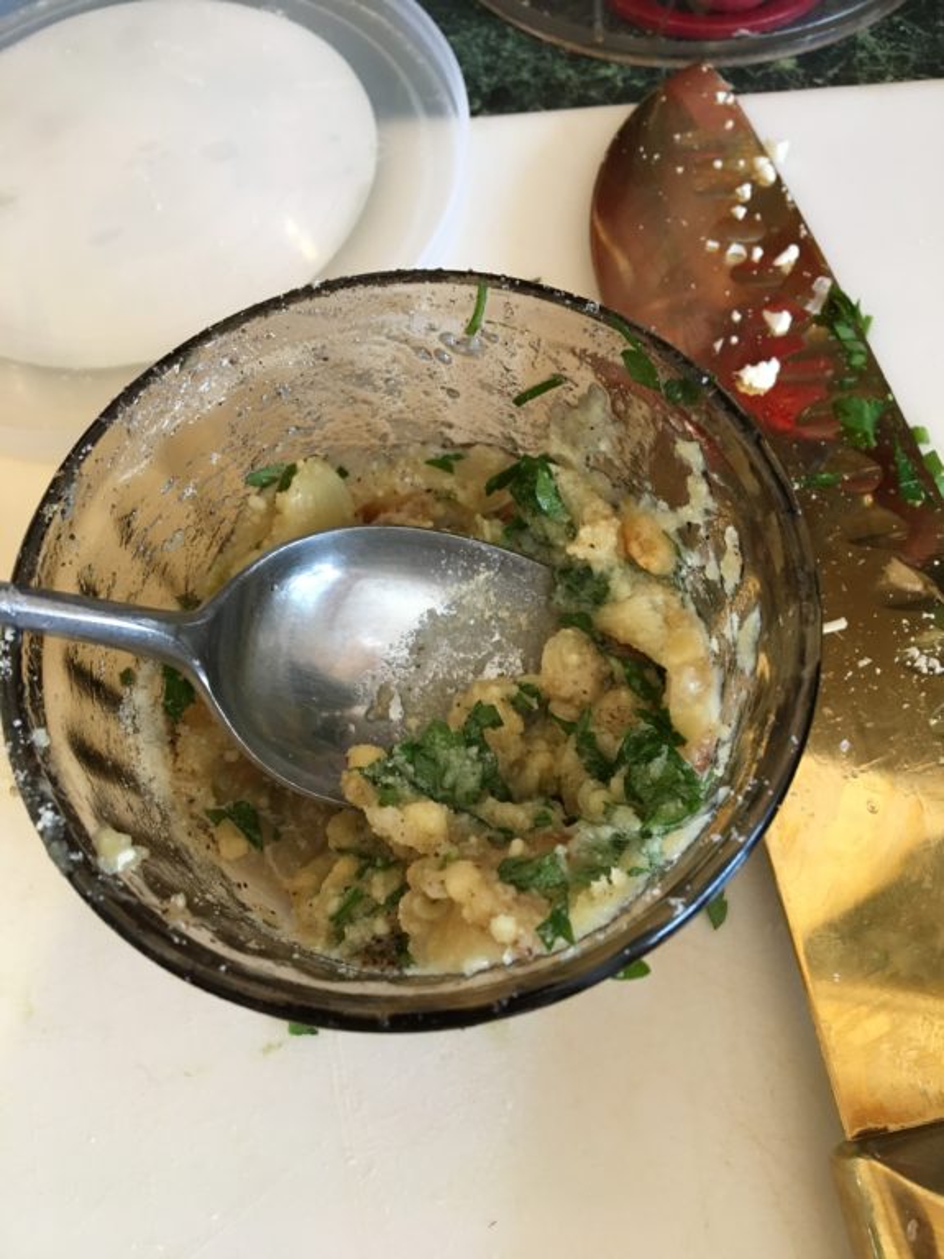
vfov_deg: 61.7
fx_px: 1055
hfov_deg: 48.2
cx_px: 472
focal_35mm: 29
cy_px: 630
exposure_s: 1/30
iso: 100
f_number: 2.2
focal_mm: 4.15
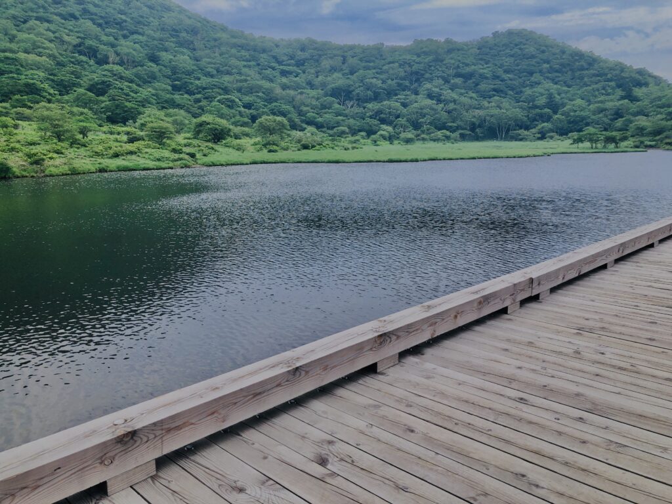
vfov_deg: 49.7
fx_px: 544
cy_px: 252
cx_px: 336
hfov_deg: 63.4
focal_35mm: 28
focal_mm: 3.99
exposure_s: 1/1453
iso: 20
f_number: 1.8
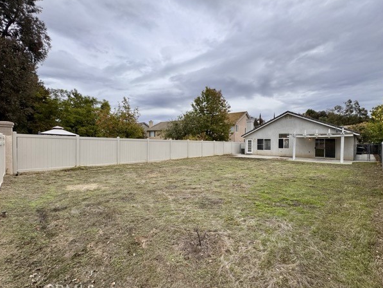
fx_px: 166
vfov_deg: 81.8
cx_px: 196
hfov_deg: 98.1
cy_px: 145
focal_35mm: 15
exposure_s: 1/1323
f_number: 2.2
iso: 40
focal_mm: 2.22
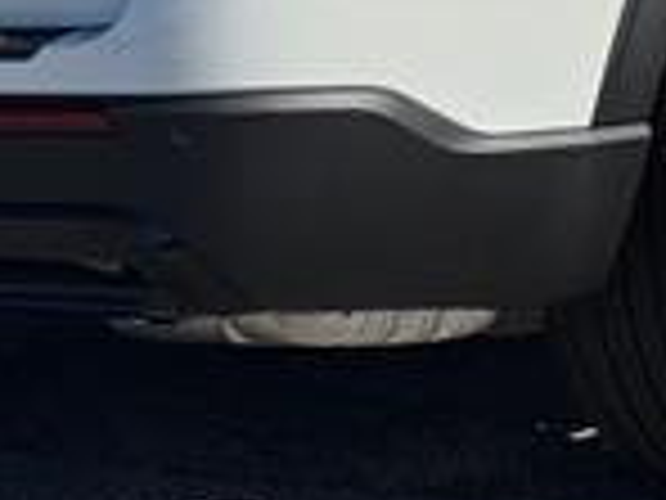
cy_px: -234
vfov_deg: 7.0
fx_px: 4002
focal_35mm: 208
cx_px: 423
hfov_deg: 9.5
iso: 80
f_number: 1.78
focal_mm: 6.76
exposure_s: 1/10526
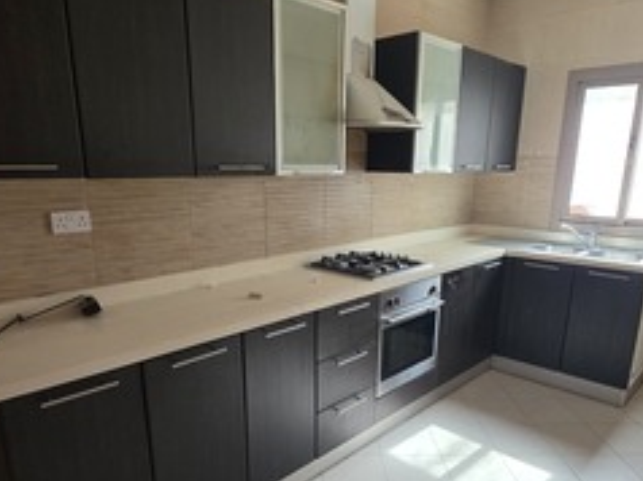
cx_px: 320
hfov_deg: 69.4
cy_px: 301
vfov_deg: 54.2
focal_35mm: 25
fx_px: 464
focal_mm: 2.2
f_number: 1.9
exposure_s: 1/100
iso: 250
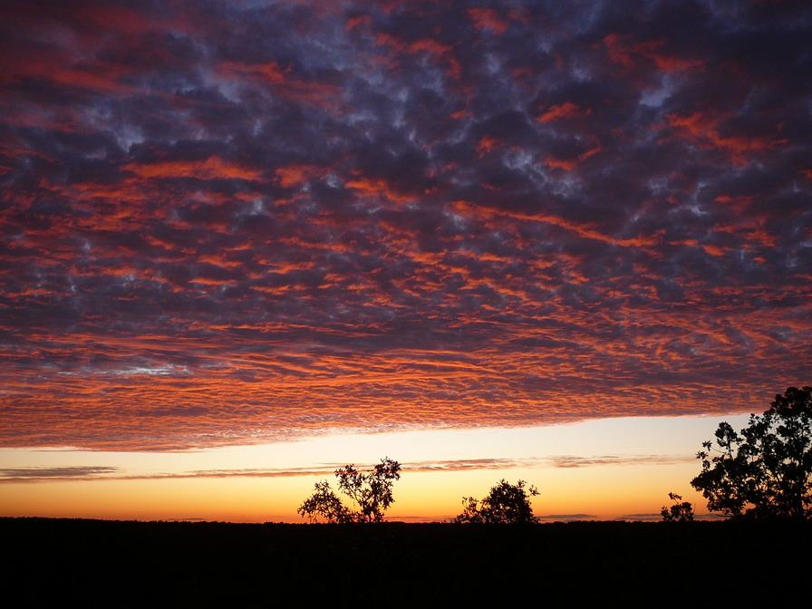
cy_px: 304
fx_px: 821
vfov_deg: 40.7
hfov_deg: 52.6
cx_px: 406
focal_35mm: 35
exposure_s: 1/100
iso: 80
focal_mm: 5.2
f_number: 2.8
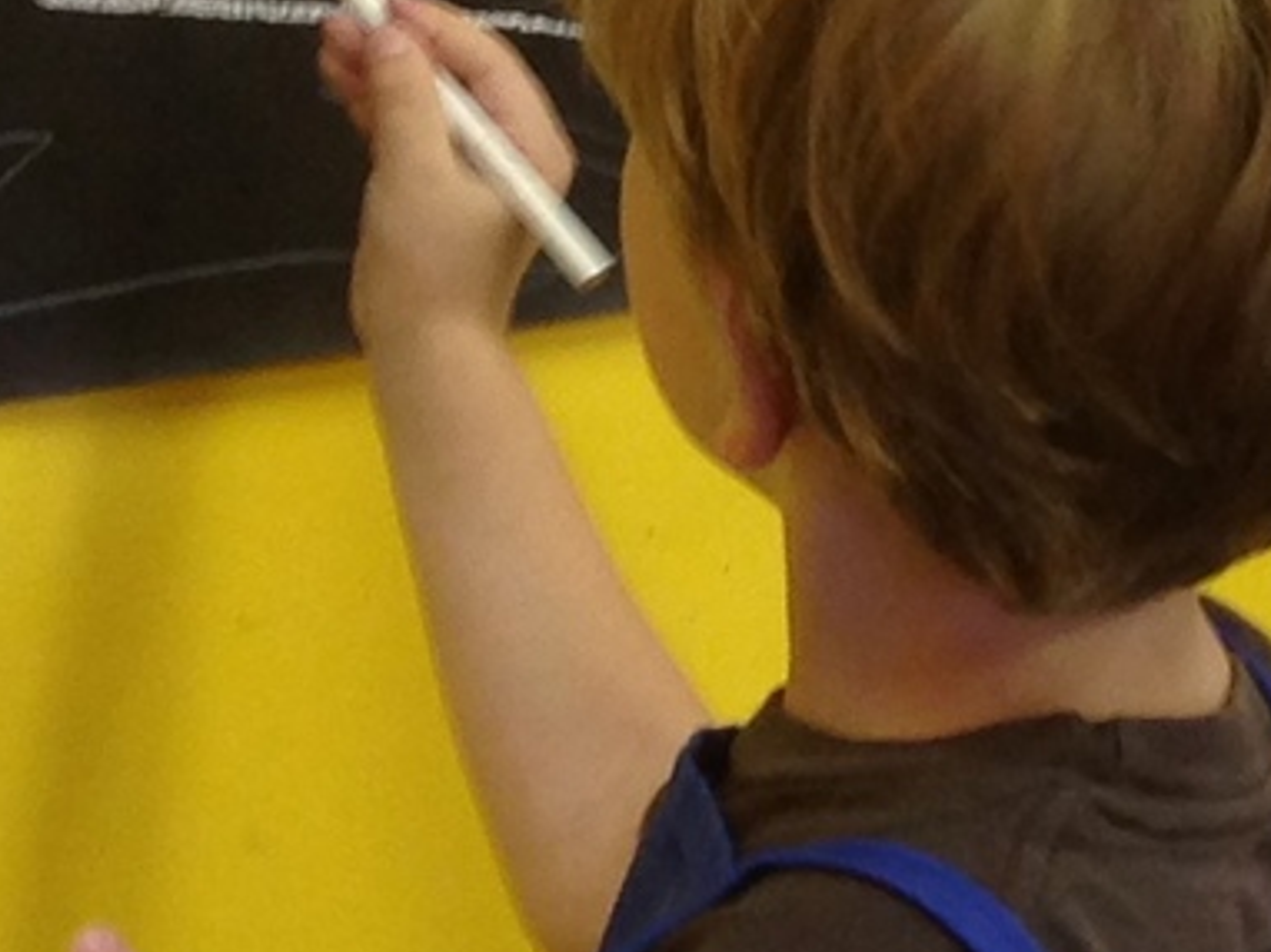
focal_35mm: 216
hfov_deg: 9.2
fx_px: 7926
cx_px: 629
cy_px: 128
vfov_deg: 6.9
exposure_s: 1/20
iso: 64
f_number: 2.4
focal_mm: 4.13
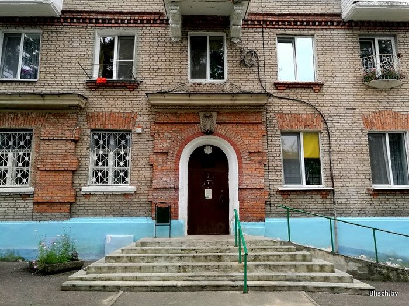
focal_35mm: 27
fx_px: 319
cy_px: 153
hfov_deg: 65.3
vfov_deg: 51.4
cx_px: 204
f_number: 2
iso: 50
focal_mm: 4.04
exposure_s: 1/117
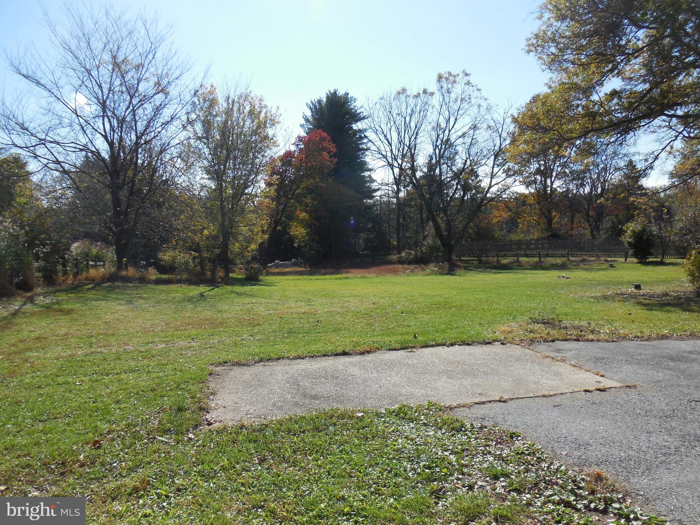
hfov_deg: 69.4
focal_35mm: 25
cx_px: 350
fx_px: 506
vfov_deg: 54.9
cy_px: 262
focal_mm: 4.5
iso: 125
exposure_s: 1/1250
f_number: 3.1
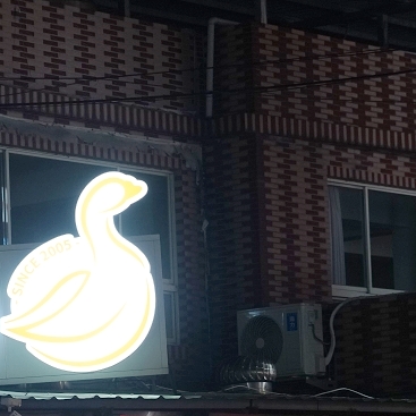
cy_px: 320
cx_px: 63
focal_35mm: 200
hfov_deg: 8.7
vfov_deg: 8.7
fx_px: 2719
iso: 1250
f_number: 4
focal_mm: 72
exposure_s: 1/80
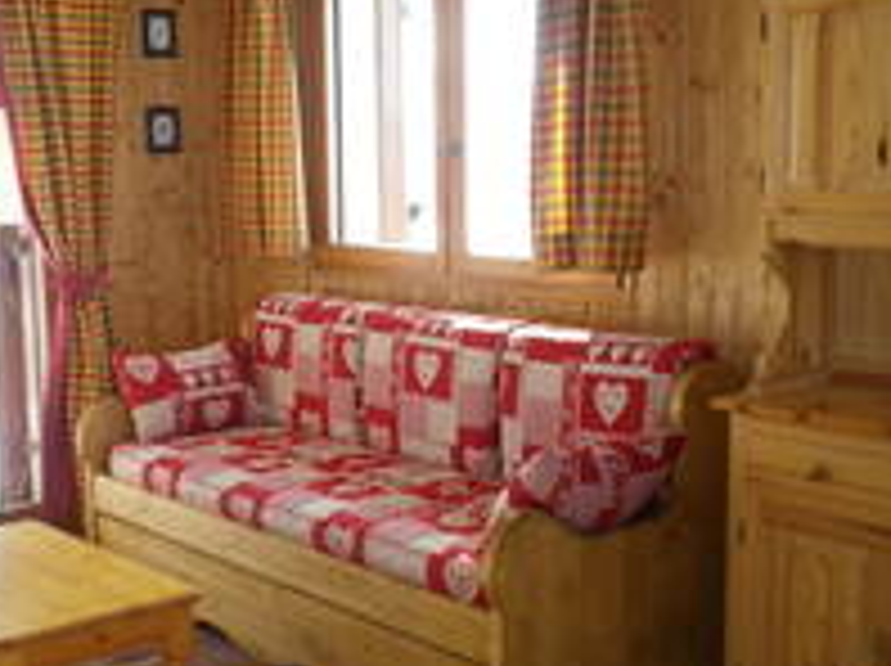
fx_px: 1311
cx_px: 418
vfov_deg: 28.5
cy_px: 333
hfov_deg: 37.5
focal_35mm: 51
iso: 100
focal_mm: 5.05
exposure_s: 1/50
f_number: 3.5
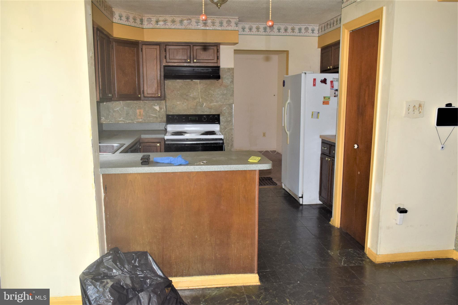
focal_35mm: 27
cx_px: 229
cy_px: 152
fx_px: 343
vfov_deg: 47.9
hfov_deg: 67.4
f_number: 5
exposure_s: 1/100
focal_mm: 18
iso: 800
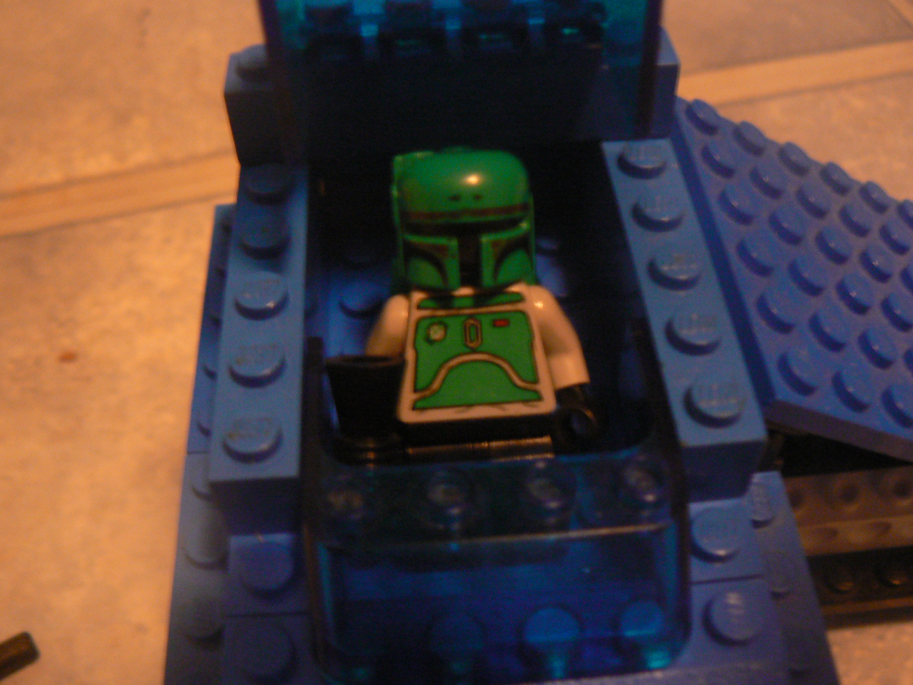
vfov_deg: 39.7
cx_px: 456
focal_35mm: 36
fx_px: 950
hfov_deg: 51.4
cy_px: 342
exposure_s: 1/4
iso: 200
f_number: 2.8
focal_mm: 6
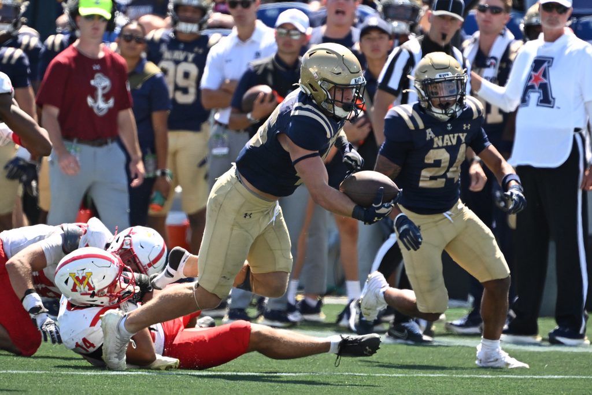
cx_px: 296
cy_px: 198
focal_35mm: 600
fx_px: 9867
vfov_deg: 2.3
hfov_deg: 3.4
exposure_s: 1/2000
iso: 640
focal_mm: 400
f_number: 4
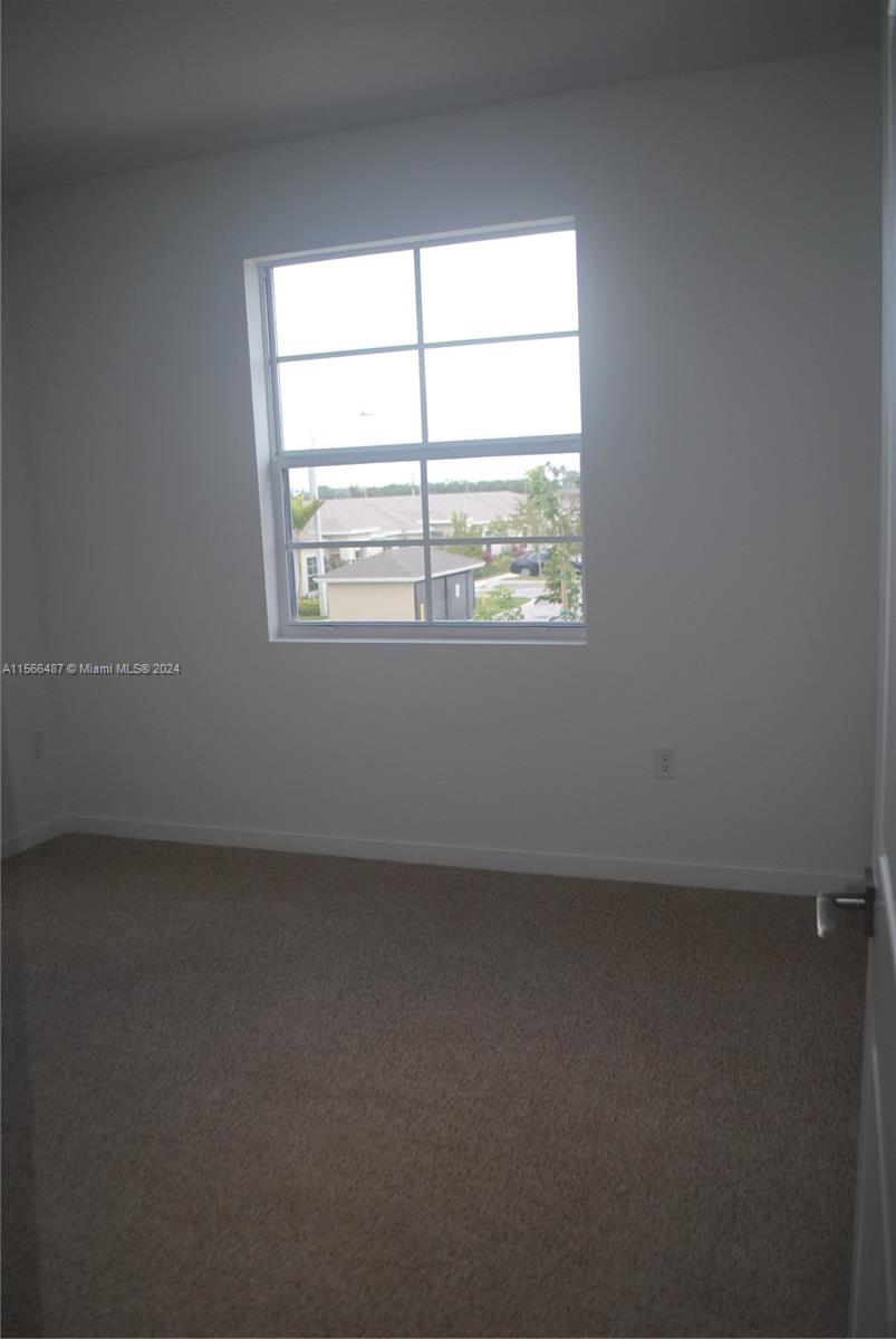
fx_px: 1117
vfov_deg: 61.9
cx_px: 448
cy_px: 670
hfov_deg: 43.7
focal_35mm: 30
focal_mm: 20
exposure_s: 1/125
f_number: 3.8
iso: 180
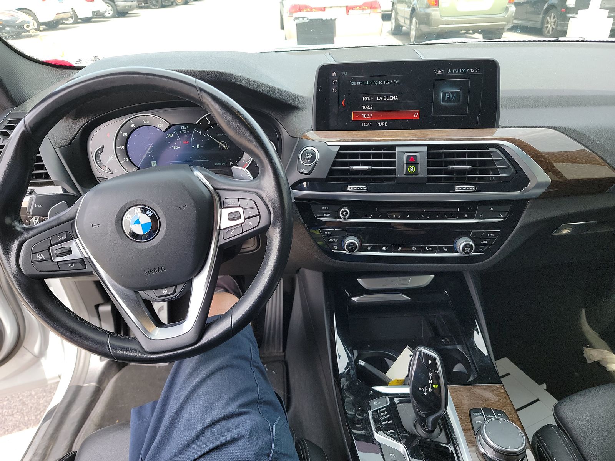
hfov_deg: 71.6
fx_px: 426
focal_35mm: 24
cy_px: 230
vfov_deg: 56.8
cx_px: 308
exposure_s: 1/119
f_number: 1.8
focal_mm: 6.7
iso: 64
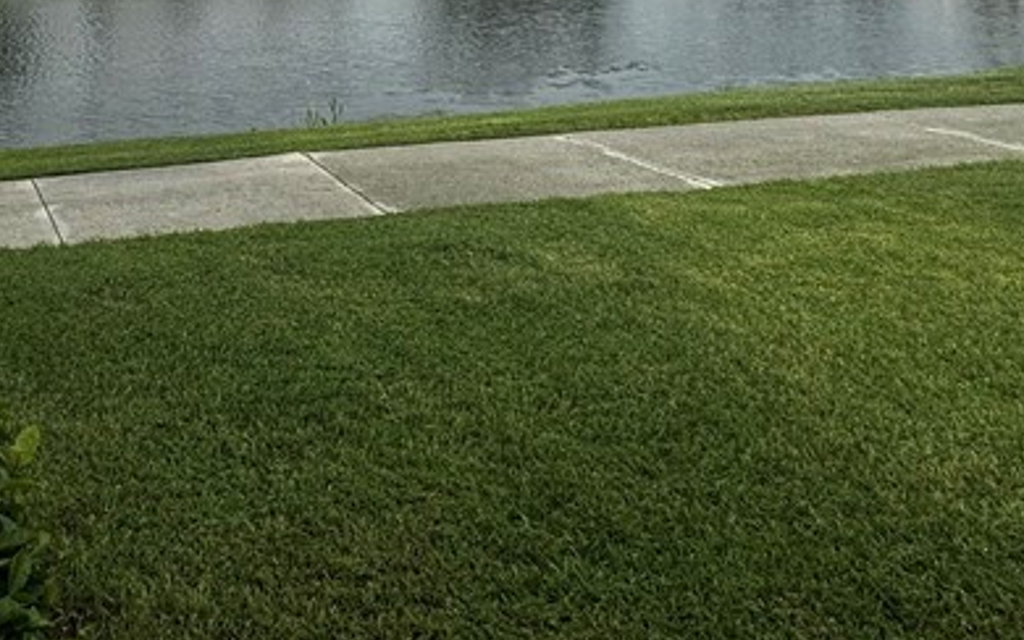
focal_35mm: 39
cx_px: 160
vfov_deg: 26.9
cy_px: -218
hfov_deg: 46.8
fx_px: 1089
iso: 50
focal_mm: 2.22
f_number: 2.2
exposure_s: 1/3040
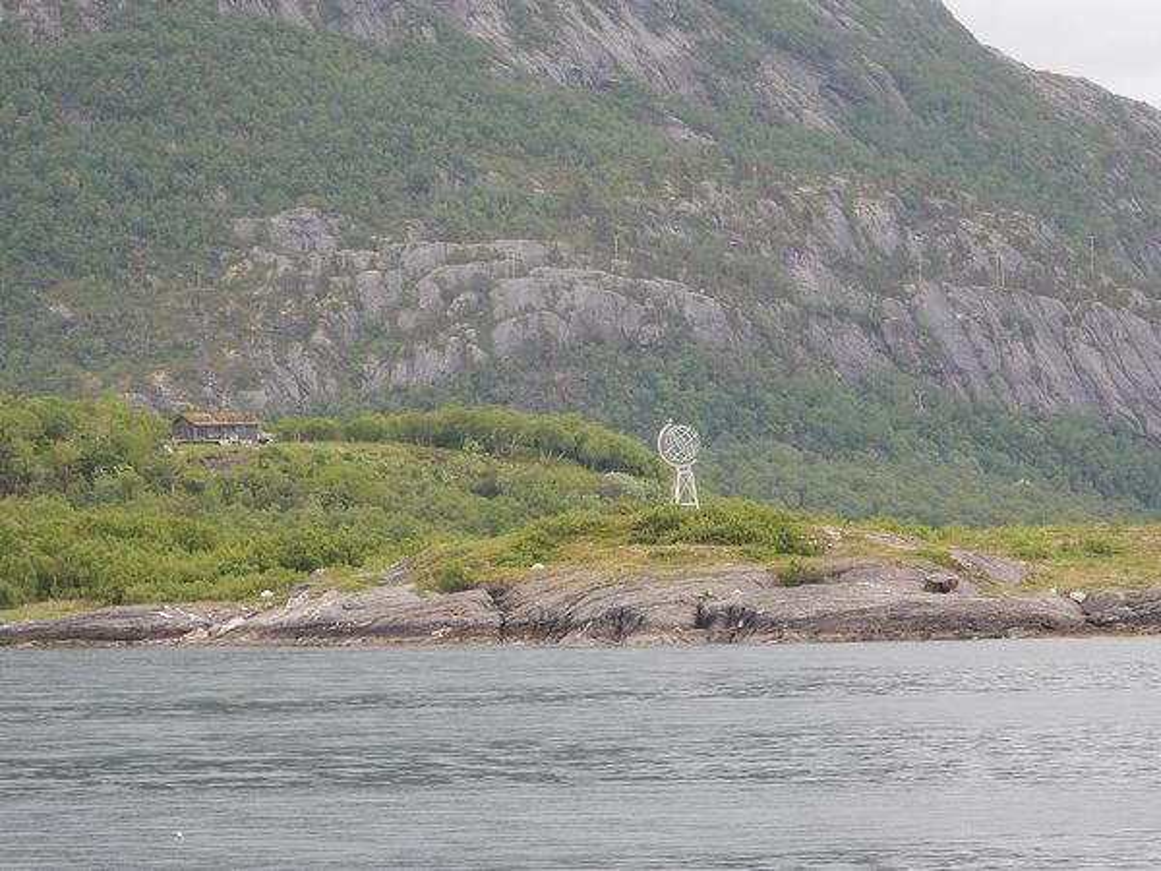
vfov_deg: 7.7
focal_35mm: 193
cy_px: 436
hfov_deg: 10.2
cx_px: 580
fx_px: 6473
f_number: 6.3
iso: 125
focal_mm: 34.5
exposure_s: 1/100
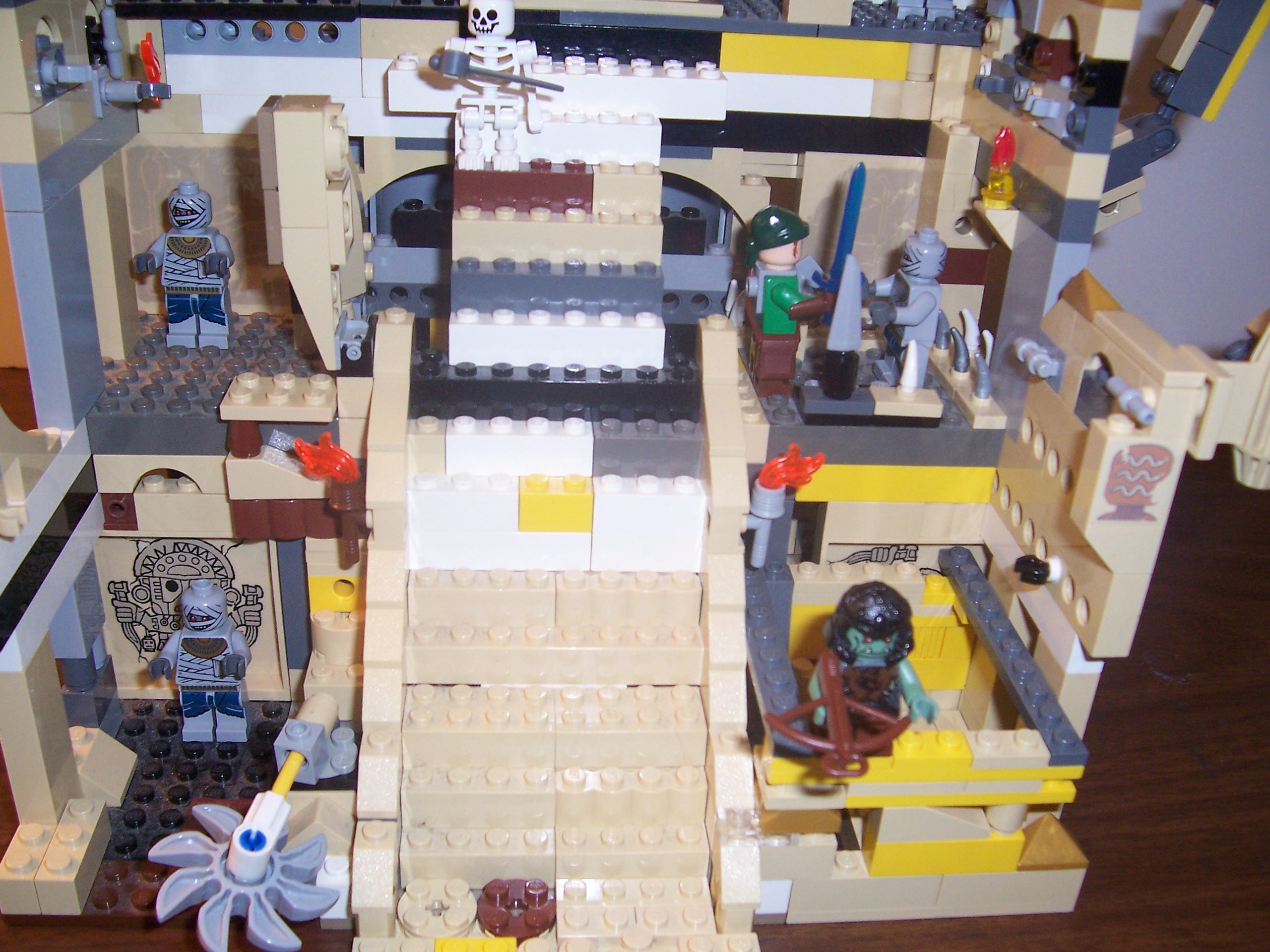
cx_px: 635
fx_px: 1247
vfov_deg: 41.8
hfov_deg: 54.0
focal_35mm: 34
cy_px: 476
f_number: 2.7
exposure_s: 1/60
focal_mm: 5.6
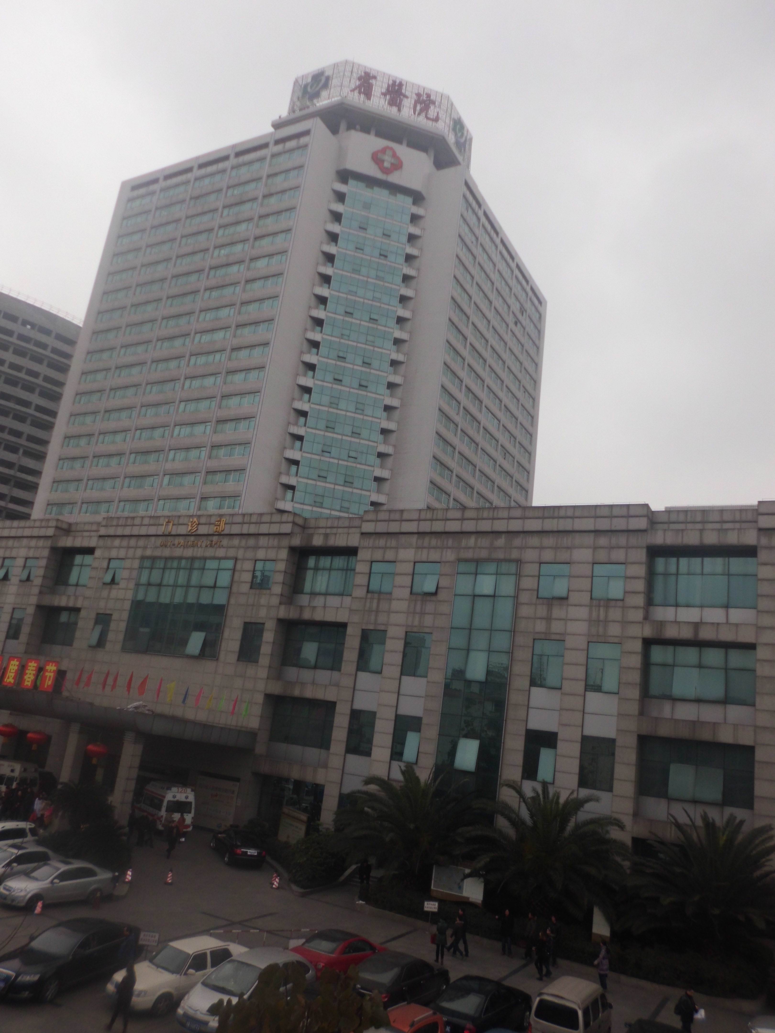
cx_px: 388
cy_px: 516
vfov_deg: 67.3
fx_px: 776
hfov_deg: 53.1
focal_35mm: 26
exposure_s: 1/250
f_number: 3.2
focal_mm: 4.6
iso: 64
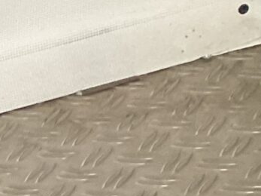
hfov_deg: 7.8
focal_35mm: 214
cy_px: 718
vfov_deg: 6.1
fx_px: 1613
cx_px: -560
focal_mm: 3
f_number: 1.8
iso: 50
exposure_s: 1/120
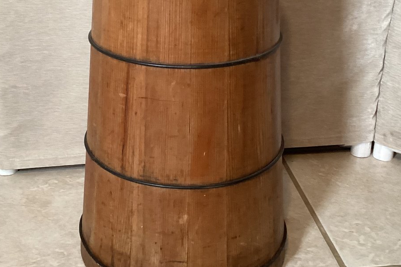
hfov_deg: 36.8
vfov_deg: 24.9
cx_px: 168
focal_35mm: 54
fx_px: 601
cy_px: 88
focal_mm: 3.3
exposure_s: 1/60
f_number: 2.4
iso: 320
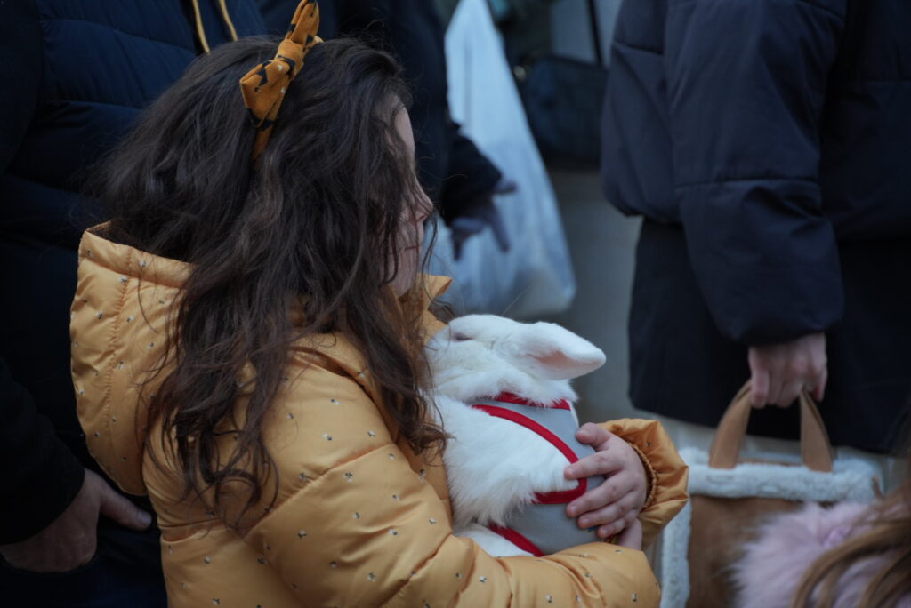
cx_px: 456
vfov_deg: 9.2
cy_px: 304
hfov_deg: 13.7
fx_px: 3798
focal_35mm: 150
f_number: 5.6
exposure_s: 1/160
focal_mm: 100
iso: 400
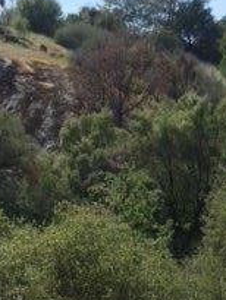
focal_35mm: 103
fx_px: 896
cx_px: 245
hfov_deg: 14.1
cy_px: 411
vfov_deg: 17.6
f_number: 2.4
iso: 50
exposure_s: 1/1290
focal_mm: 4.13
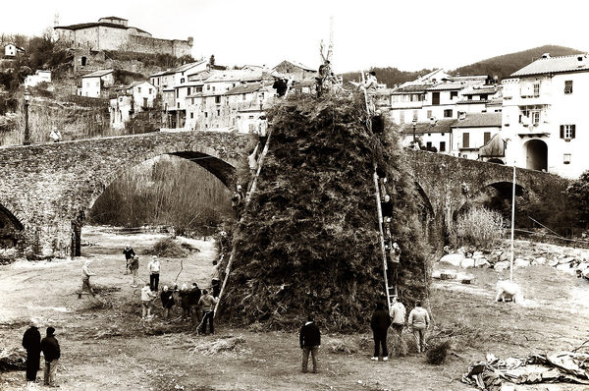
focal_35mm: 52
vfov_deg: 25.7
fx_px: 858
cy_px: 196
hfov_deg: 37.9
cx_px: 294
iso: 400
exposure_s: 1/60
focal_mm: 35
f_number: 5.6
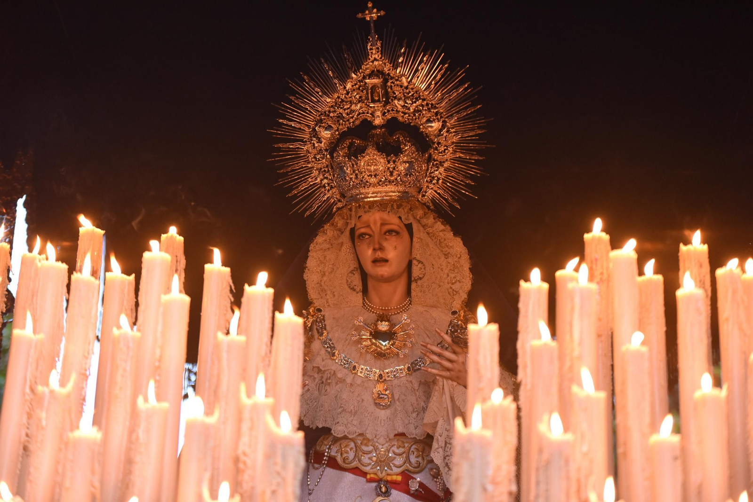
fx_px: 2197
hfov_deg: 19.4
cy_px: 251
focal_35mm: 105
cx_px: 376
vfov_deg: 13.1
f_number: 2.8
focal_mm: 105
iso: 5000
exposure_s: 1/250
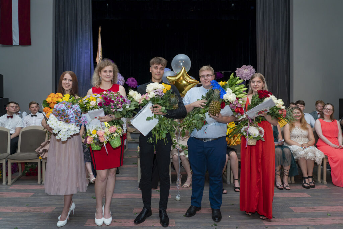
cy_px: 114
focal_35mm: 24
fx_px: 229
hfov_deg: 73.7
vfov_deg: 53.1
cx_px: 172
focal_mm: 24
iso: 800
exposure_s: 1/250
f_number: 5.6
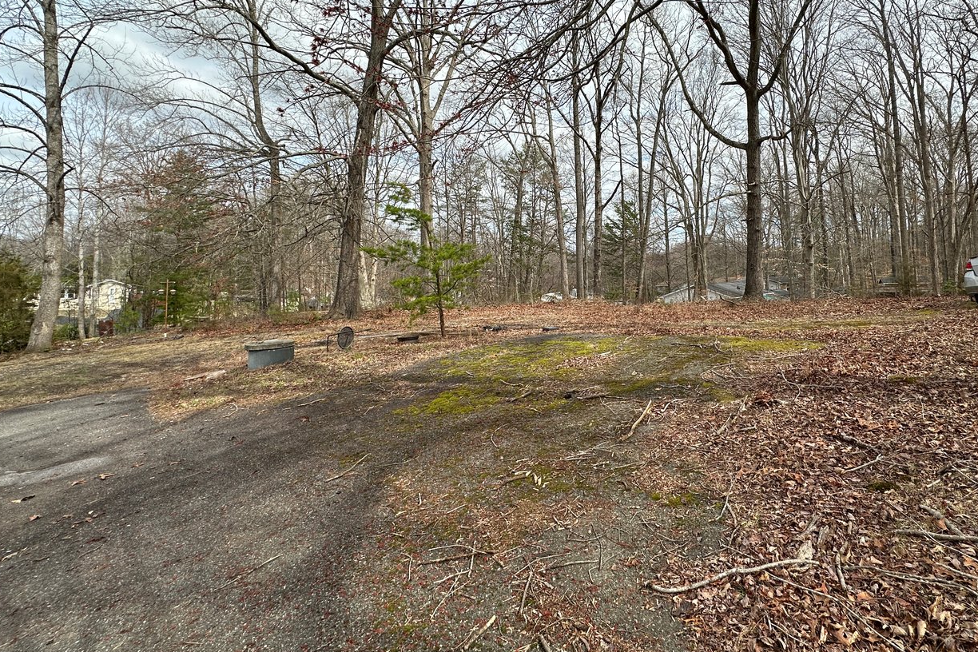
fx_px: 489
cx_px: 567
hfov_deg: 89.3
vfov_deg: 66.3
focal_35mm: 18
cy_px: 243
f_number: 2.2
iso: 40
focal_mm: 2.22
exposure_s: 1/1366
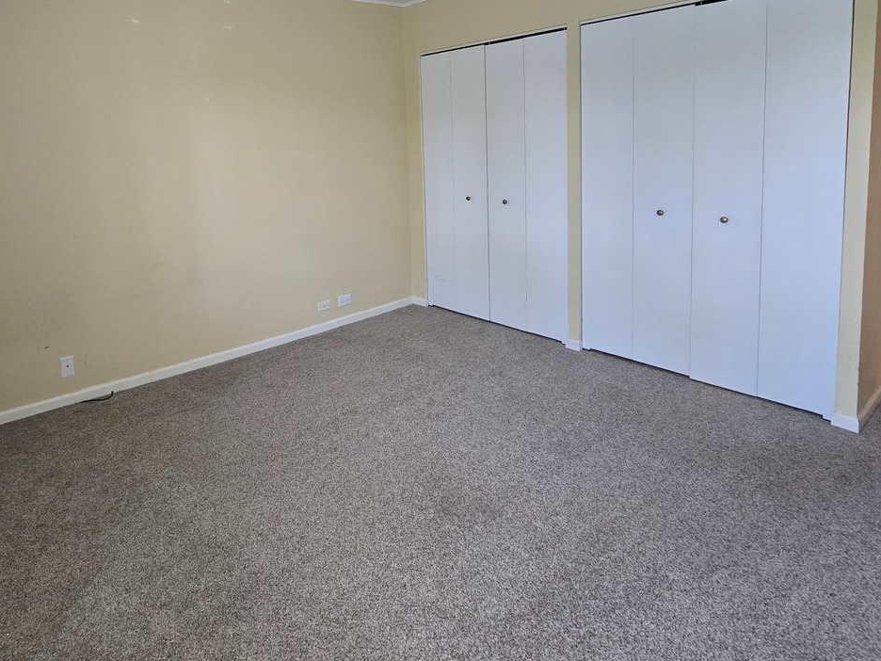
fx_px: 509
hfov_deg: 79.8
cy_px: 192
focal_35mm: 20
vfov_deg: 63.3
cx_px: 314
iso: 500
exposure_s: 1/60
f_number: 2.2
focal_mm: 2.2
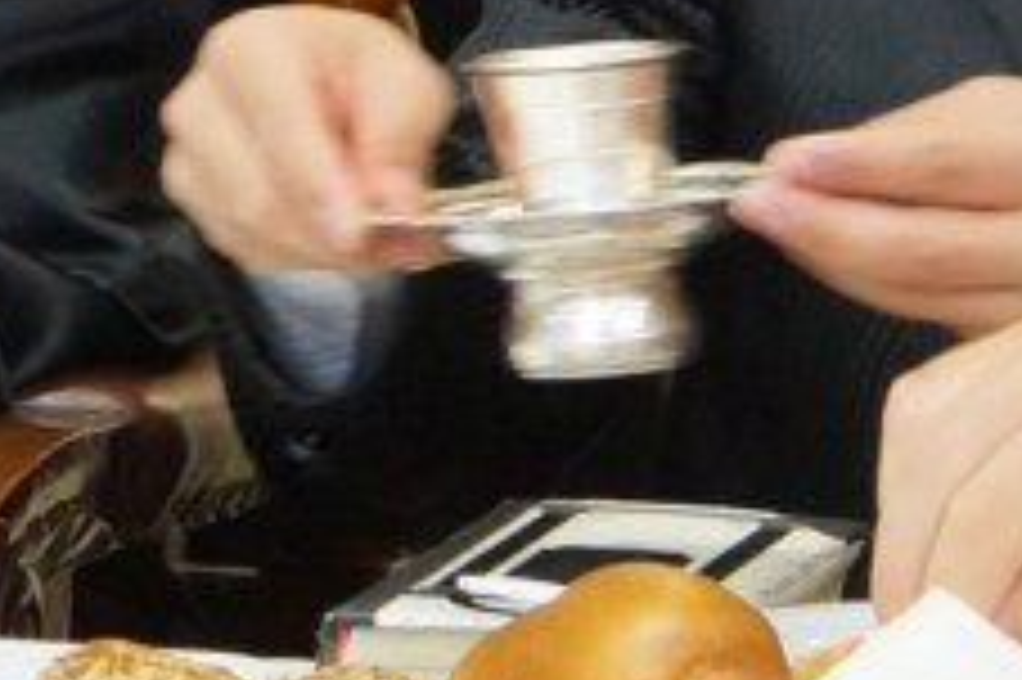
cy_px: -842
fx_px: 8441
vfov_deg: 4.5
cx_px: -473
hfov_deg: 6.8
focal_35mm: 298
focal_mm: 39
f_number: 4.5
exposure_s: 1/60
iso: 1600
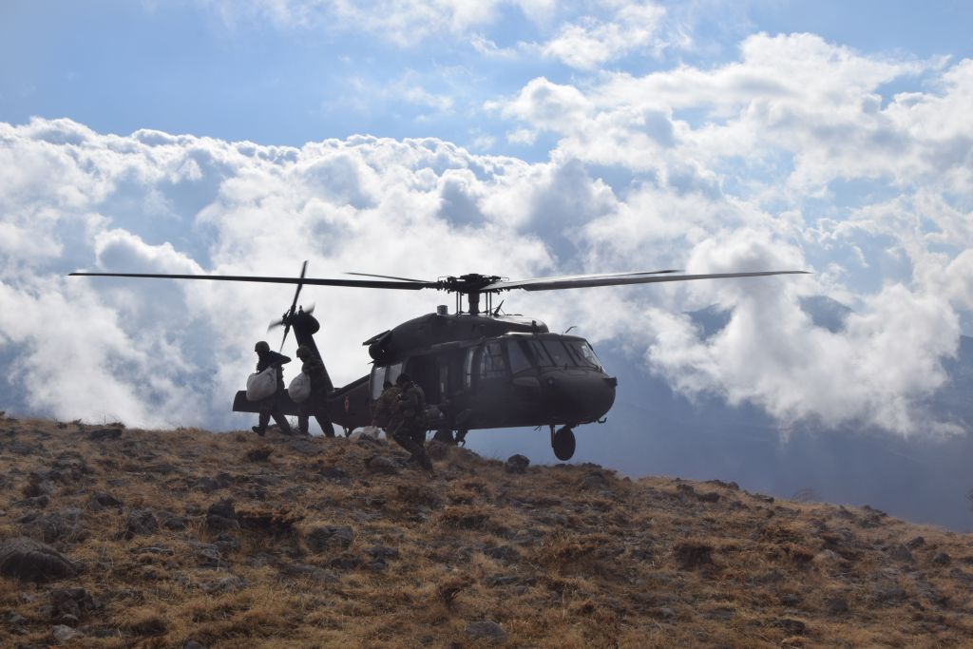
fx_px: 1419
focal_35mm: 52
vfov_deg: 25.8
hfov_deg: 37.8
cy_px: 324
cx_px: 486
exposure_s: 1/640
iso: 200
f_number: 13
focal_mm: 35
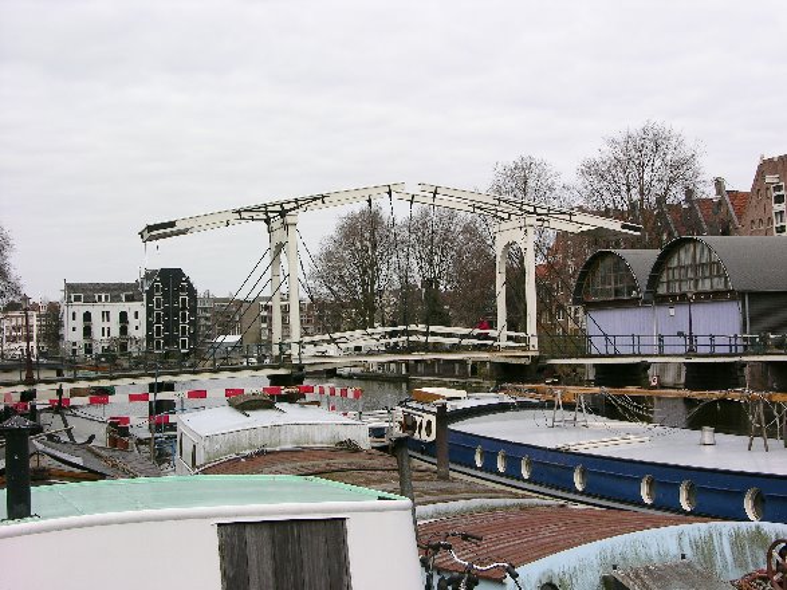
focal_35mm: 54
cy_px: 295
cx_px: 394
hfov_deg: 35.6
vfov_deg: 27.0
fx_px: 1227
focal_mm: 13.7
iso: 50
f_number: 6.2
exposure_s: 1/130
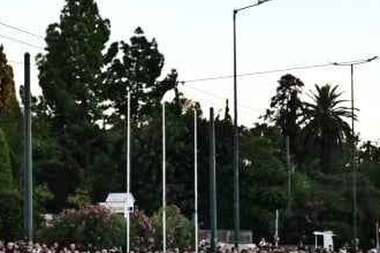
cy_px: 317
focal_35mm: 99
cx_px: 70
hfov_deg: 20.5
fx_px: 1040
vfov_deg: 13.4
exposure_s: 1/640
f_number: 4
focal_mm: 32.5
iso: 1250
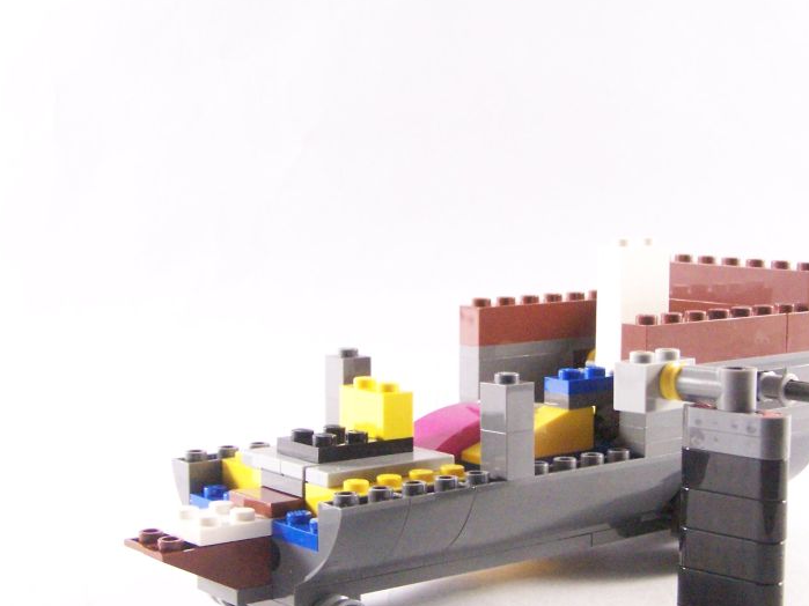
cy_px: 316
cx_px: 505
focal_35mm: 63
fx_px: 1472
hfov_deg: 30.6
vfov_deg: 23.3
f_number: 3.2
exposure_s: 1/45
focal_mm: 7.1
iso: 400
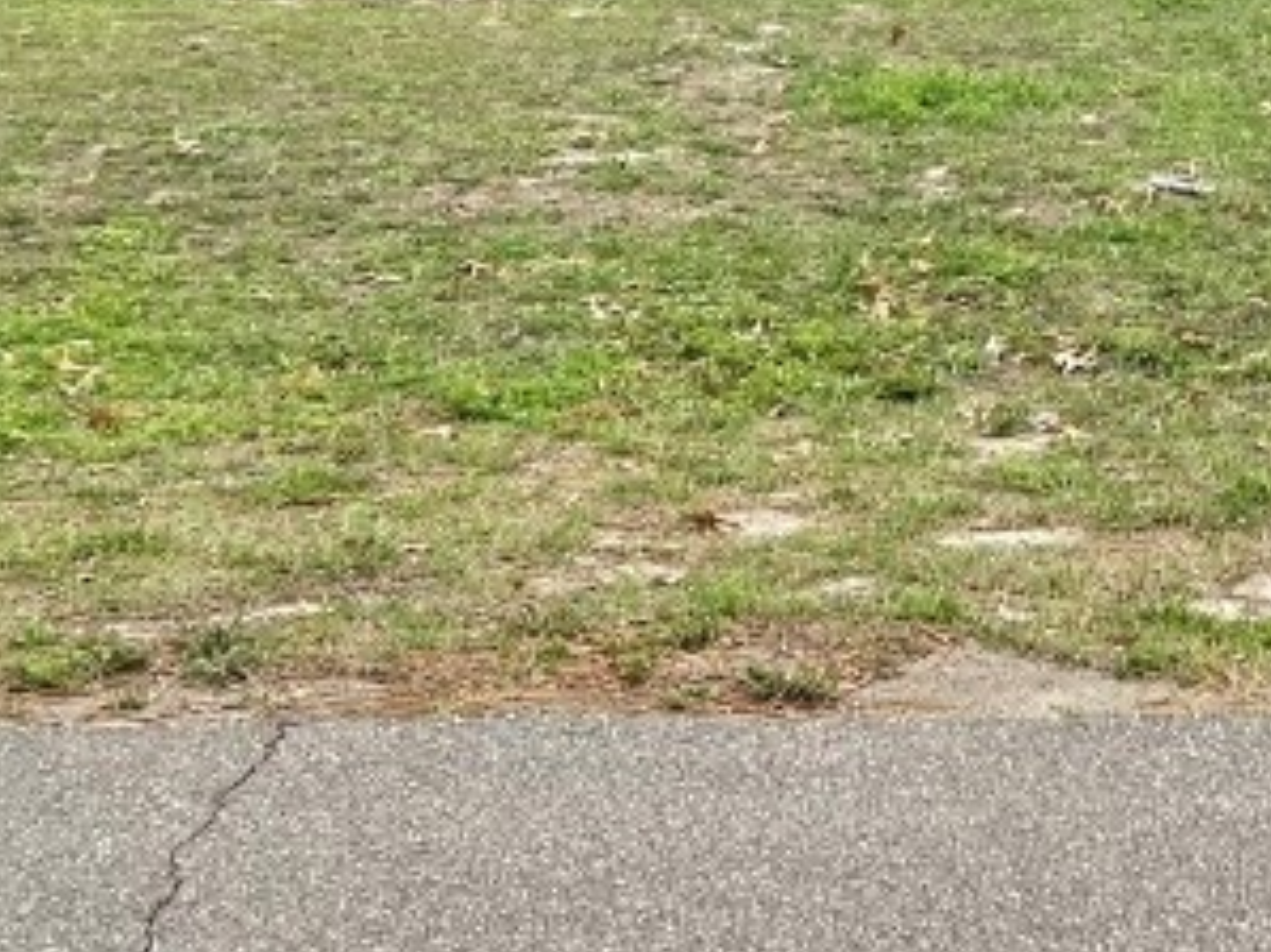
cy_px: -591
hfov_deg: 21.1
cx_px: 1318
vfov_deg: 15.0
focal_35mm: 89
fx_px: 3267
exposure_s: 1/2404
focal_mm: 5.7
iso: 50
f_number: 1.5
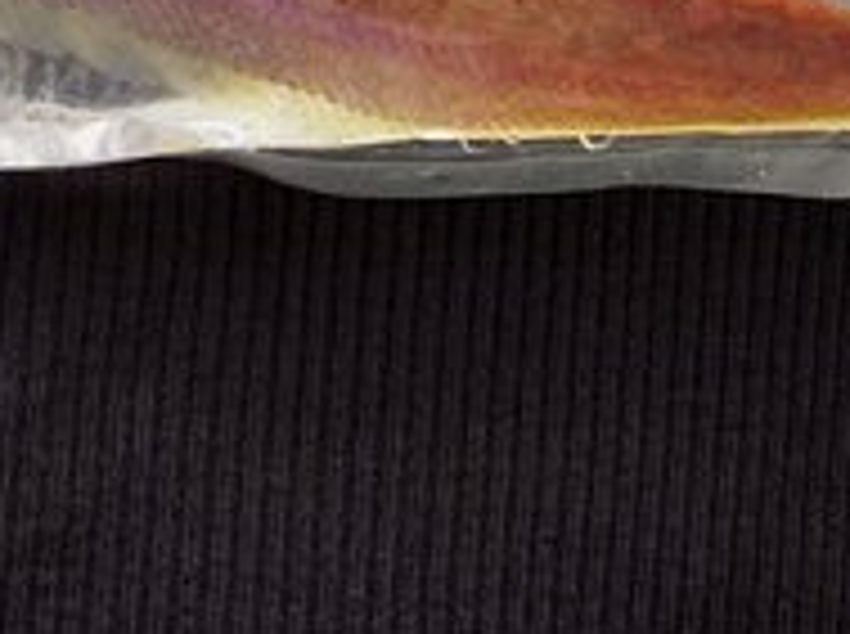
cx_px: 135
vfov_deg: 8.4
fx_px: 4289
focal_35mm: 175
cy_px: -155
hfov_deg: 11.3
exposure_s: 1/125
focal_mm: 11
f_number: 3.7
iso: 100
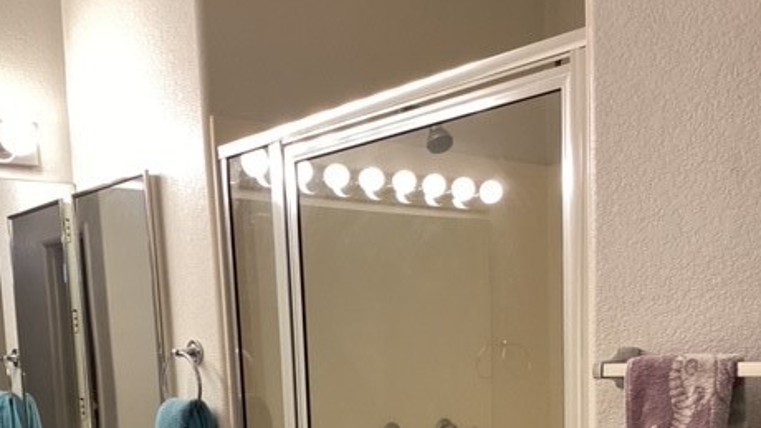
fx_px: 949
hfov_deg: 43.7
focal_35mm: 47
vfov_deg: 23.9
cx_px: 387
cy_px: 468
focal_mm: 3.3
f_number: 2.4
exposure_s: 1/60
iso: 80
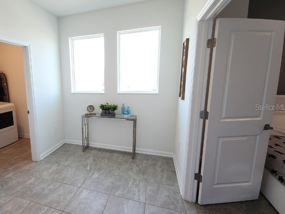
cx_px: 94
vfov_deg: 71.6
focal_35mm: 18
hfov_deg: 84.6
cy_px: 107
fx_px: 148
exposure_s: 1/60
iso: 100
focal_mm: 2.2
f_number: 2.2
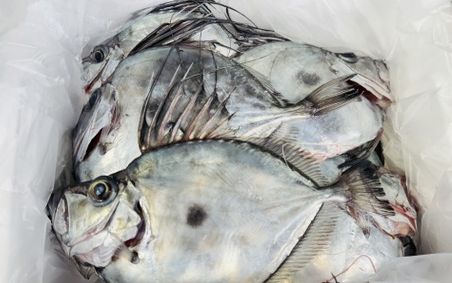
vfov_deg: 46.1
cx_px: 231
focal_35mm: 27
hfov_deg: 68.4
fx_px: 333
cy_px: 149
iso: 200
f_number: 1.78
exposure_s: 1/100
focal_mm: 6.76
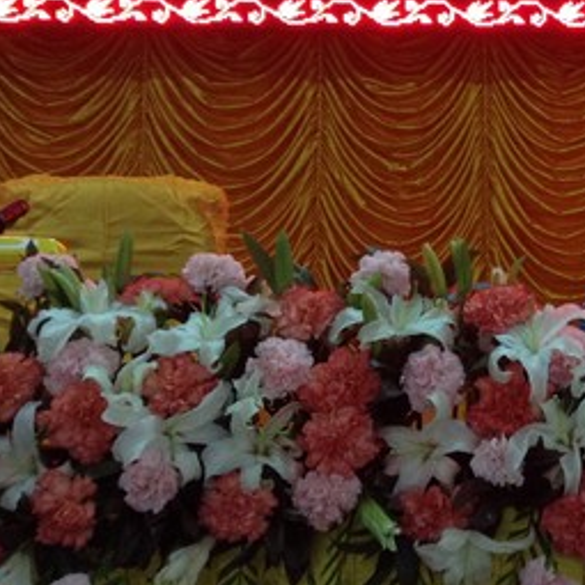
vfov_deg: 23.3
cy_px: 108
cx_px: 638
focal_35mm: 73
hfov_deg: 22.4
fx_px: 1396
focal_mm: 3.3
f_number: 2.4
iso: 125
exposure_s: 1/24
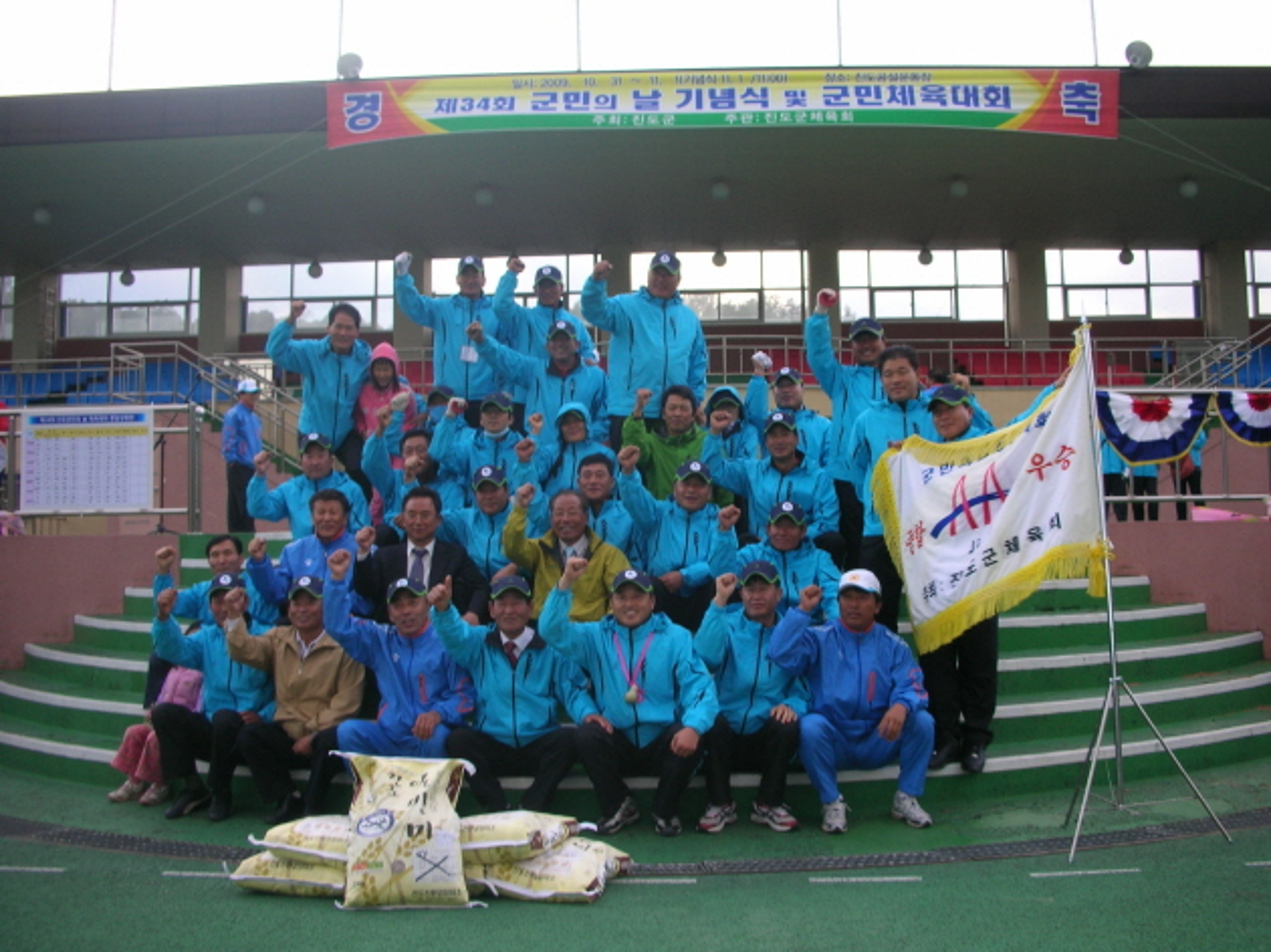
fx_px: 1285
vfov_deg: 40.7
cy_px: 476
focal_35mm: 35
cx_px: 636
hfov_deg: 52.6
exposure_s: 1/32.5
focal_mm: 5.8
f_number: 3
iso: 50
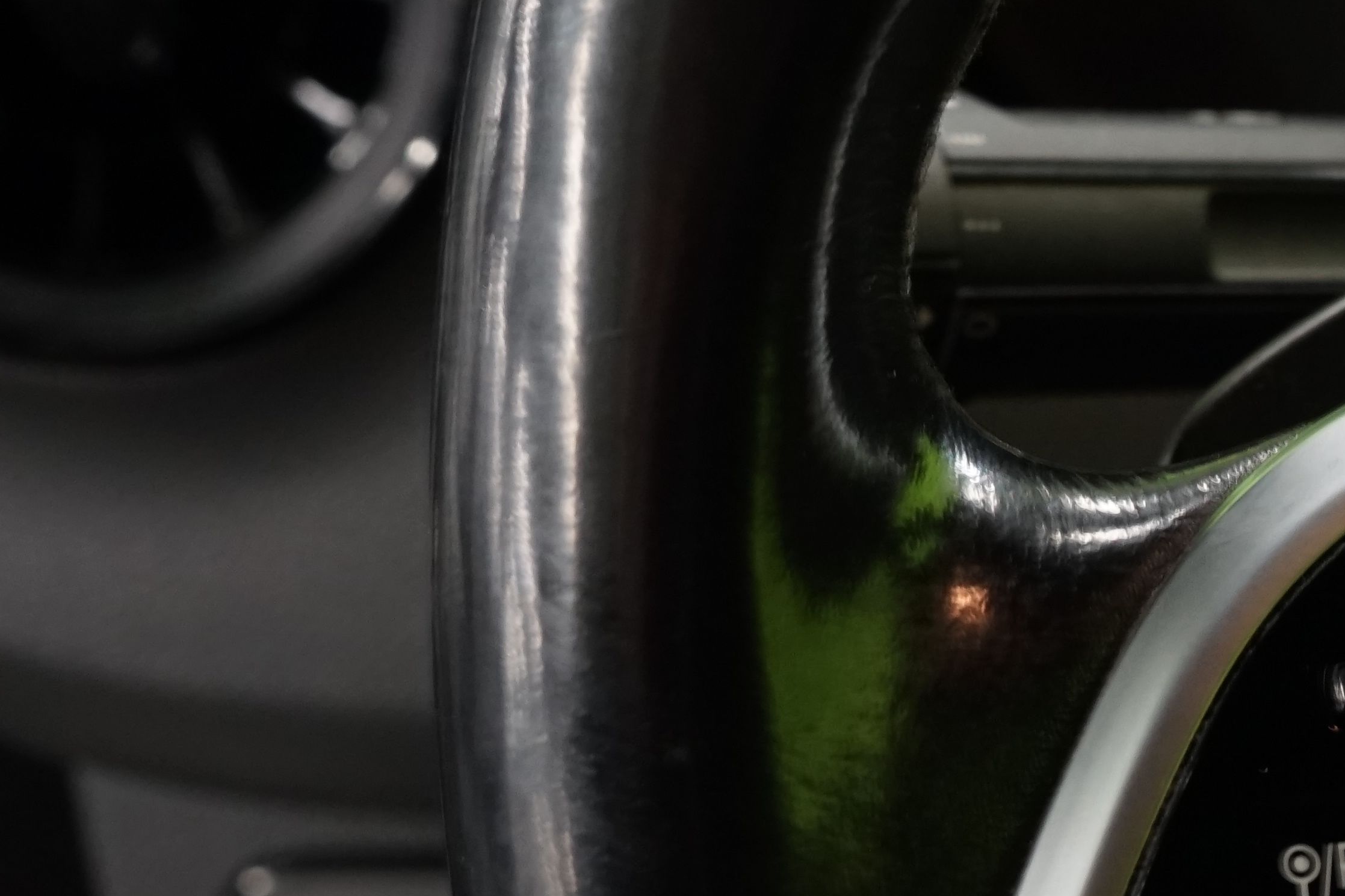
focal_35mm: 102
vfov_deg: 13.2
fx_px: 3811
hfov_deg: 19.4
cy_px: 979
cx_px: 1367
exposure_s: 1/10
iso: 1250
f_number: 10
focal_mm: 38
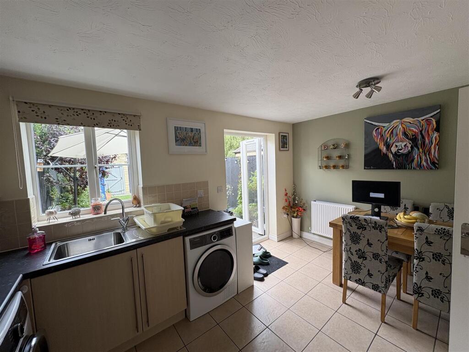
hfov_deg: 102.1
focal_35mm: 14
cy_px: 176
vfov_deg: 85.7
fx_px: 190
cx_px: 234
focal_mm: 2.22
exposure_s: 1/99
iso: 64
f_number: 2.2
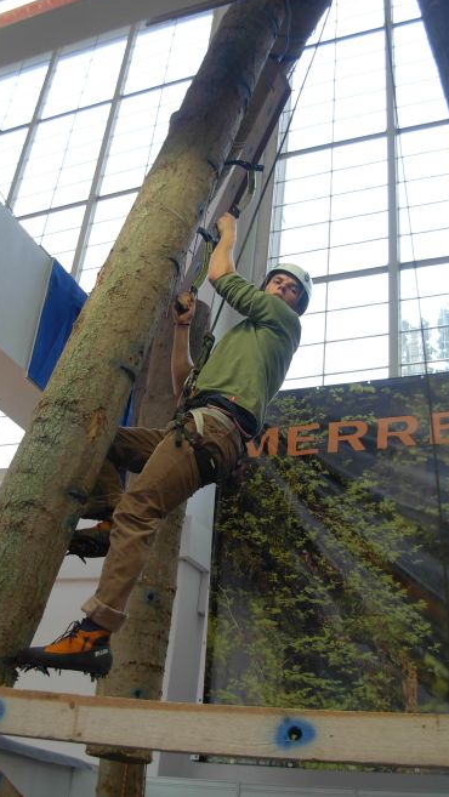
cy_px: 394
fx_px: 888
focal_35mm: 42
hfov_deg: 28.4
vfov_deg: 48.3
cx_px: 220
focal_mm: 6.3
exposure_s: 1/16
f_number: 2.9
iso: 79
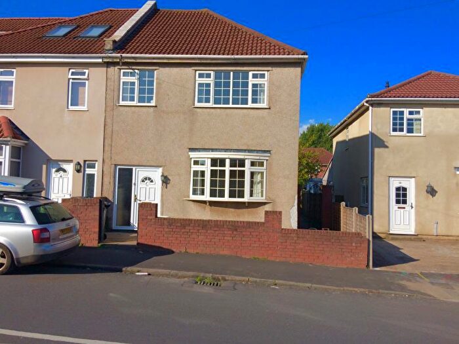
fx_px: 385
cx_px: 230
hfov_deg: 61.7
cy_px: 172
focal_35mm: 29
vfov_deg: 48.2
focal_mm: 4.15
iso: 32
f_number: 2.2
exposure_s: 1/2740
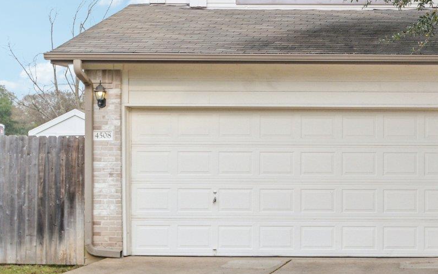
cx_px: 497
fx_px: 1122
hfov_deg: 20.9
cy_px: 101
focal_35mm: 94
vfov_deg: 13.9
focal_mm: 24
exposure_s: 1/100
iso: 400
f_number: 8
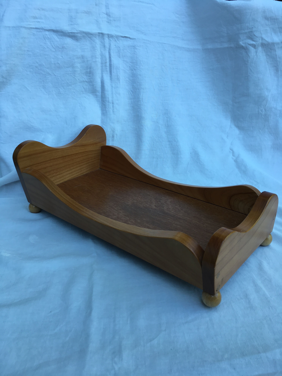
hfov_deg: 48.2
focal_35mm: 29
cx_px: 141
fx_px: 315
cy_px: 188
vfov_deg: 61.7
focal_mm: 4.15
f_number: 2.2
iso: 25
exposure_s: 1/105
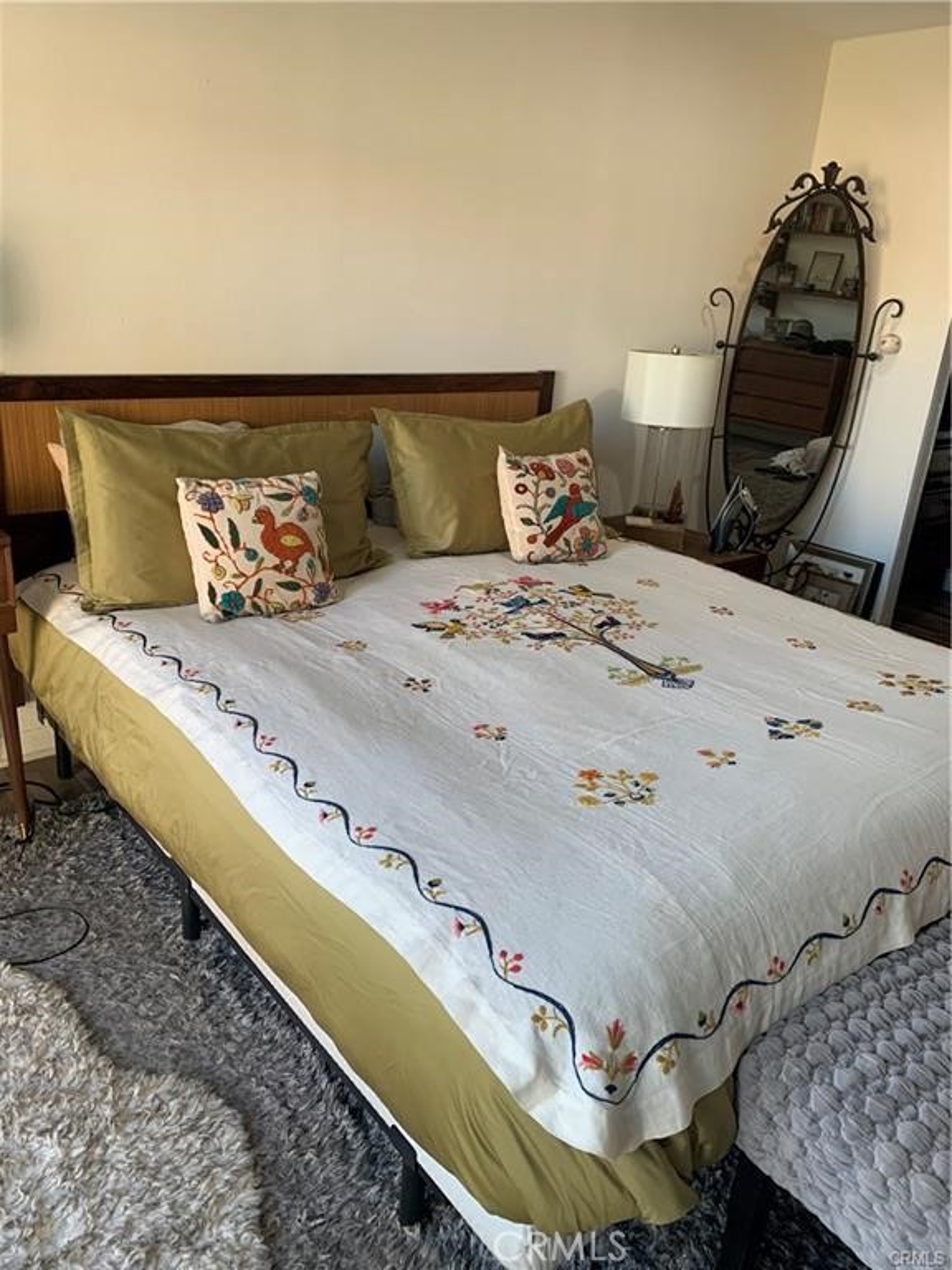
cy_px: 635
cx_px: 476
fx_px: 953
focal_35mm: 26
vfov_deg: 67.3
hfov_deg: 53.1
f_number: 1.8
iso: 80
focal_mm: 4.25
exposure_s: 1/120
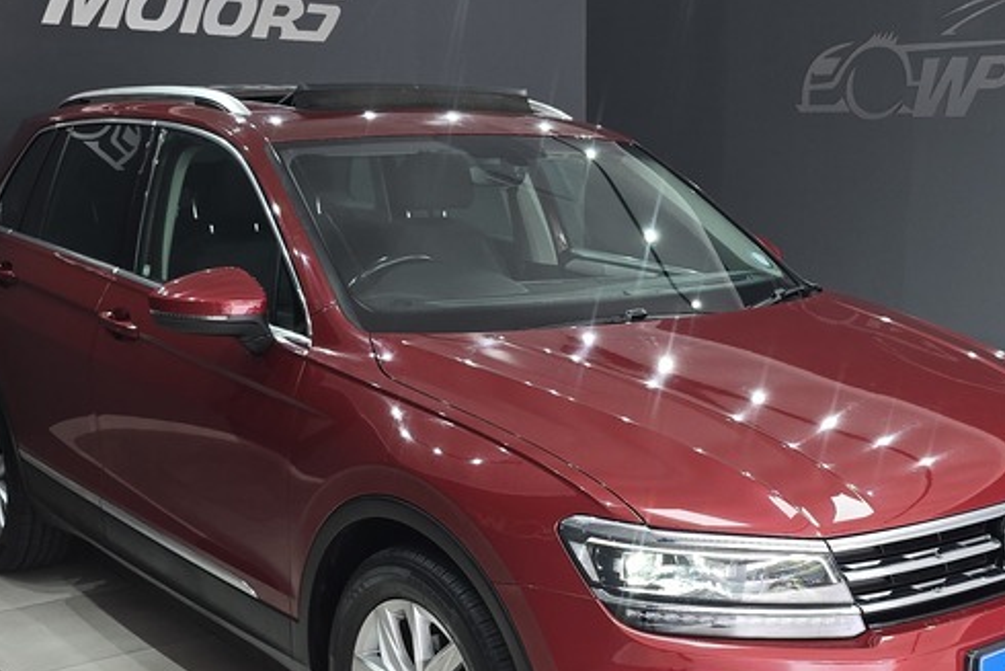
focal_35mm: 50
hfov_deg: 39.5
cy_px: 447
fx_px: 1396
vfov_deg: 26.9
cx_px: 558
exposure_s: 1/100
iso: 80
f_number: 1.7
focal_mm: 6.3
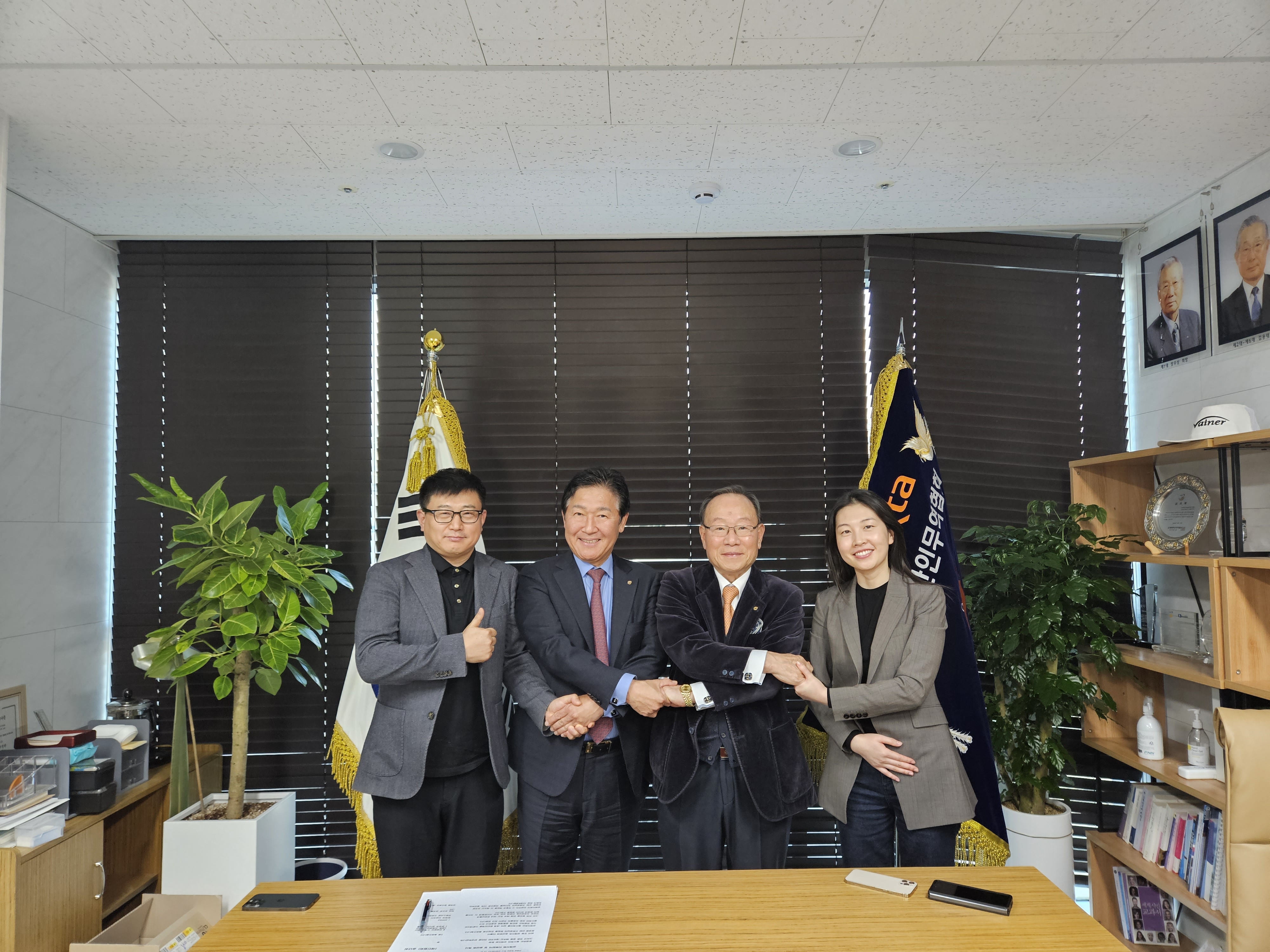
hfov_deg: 73.9
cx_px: 635
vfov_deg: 58.9
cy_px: 476
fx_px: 844
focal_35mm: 23
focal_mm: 5.4
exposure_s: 1/120
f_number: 1.8
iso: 400
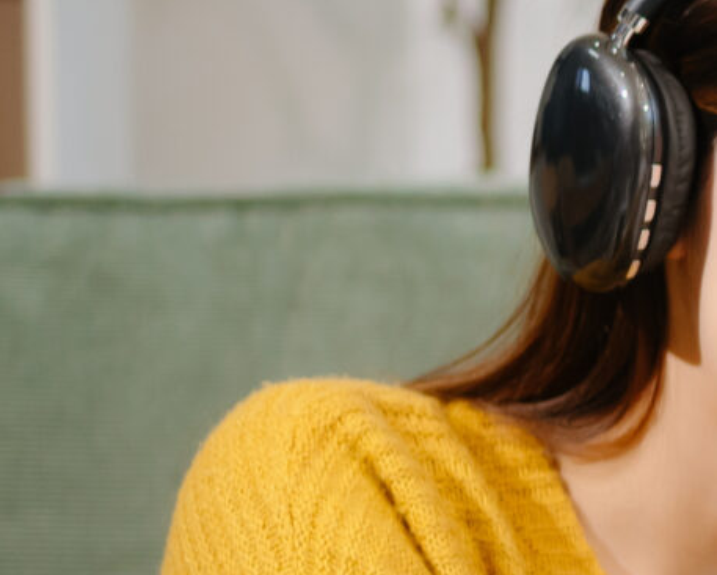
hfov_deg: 7.0
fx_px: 5583
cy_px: 449
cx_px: 1555
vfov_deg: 5.9
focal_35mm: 263
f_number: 2
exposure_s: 1/400
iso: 400
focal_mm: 50
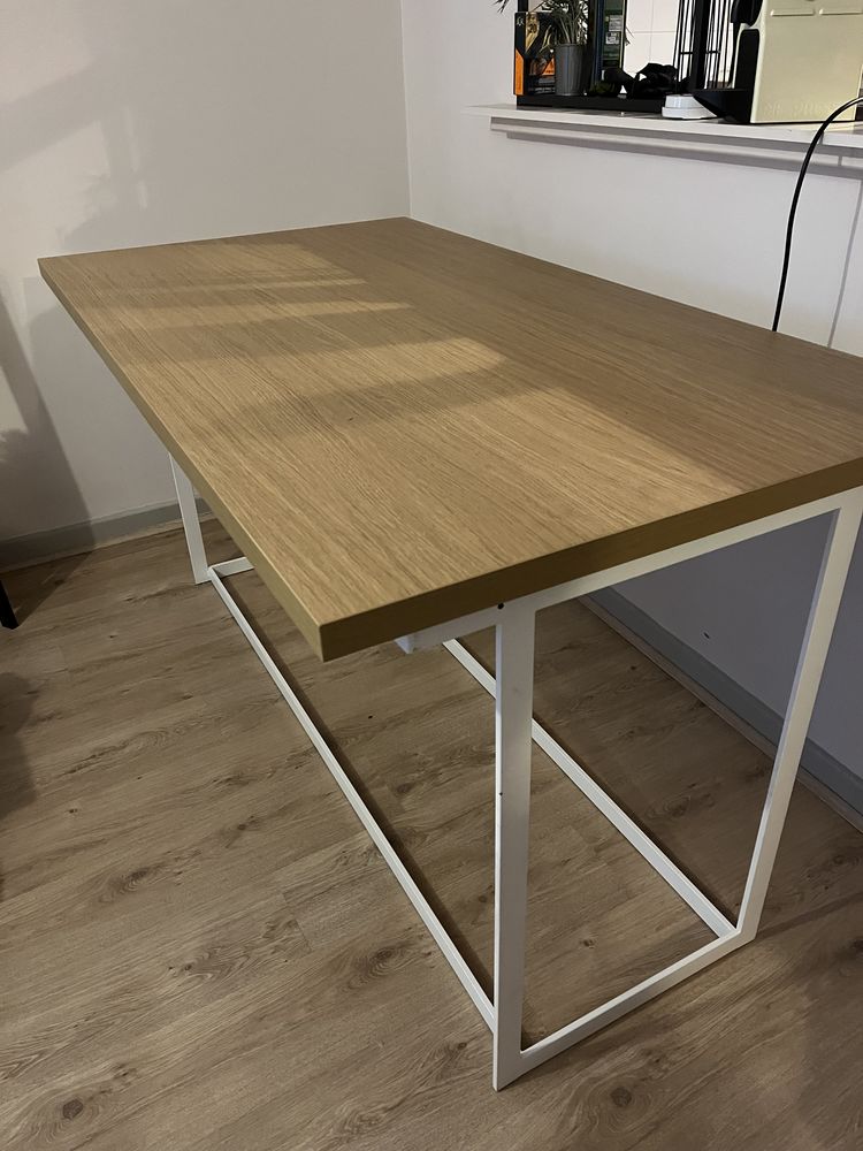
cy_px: 576
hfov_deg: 53.1
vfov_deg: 67.3
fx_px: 864
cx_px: 432
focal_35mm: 26
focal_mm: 5.1
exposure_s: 1/25
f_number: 1.6
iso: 500
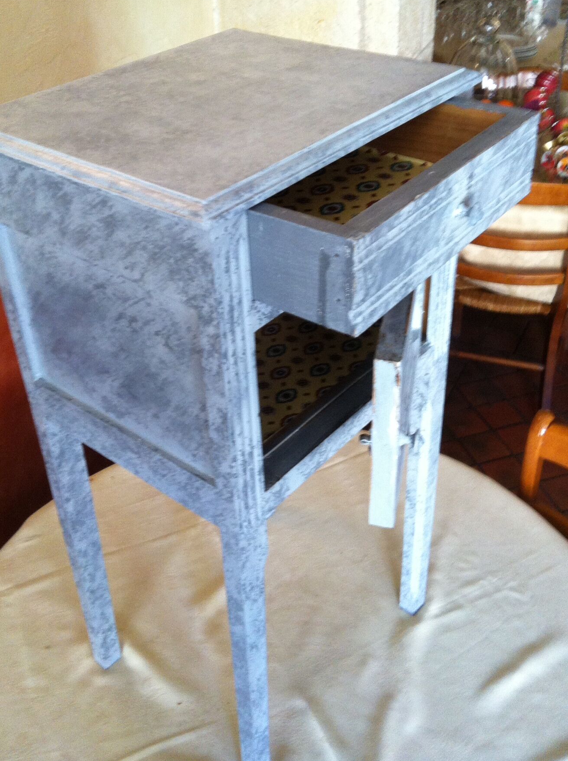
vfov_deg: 45.7
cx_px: 263
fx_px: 899
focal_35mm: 41
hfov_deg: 35.0
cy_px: 322
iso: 125
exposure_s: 1/17
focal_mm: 3.85
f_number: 2.8
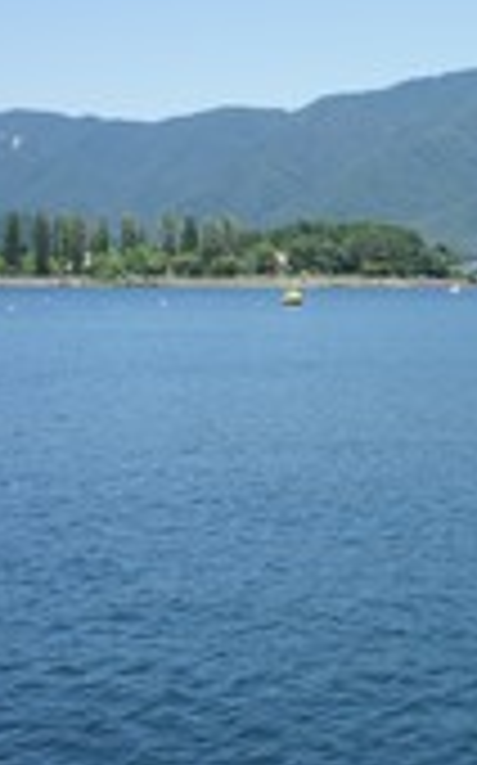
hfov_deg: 16.8
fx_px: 1500
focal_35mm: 72
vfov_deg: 28.3
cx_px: 662
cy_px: 220
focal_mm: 20
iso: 200
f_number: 8
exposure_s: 1/320
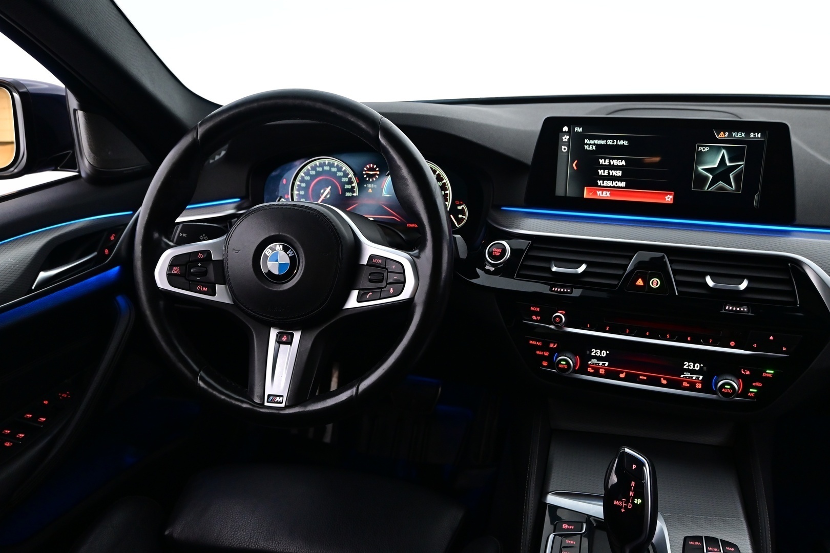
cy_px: 276
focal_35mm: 32
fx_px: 726
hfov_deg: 59.5
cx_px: 415
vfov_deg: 41.7
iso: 1250
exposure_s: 1/25
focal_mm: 21
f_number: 4
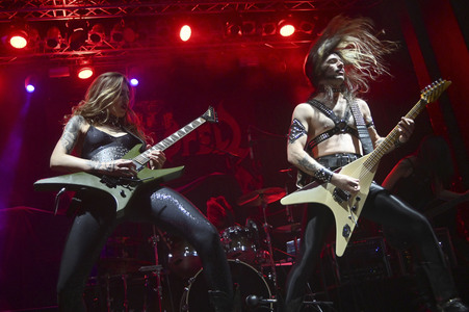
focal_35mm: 35
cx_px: 234
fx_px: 456
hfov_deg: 54.5
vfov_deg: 37.8
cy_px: 156
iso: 4000
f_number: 4
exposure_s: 1/250
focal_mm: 35
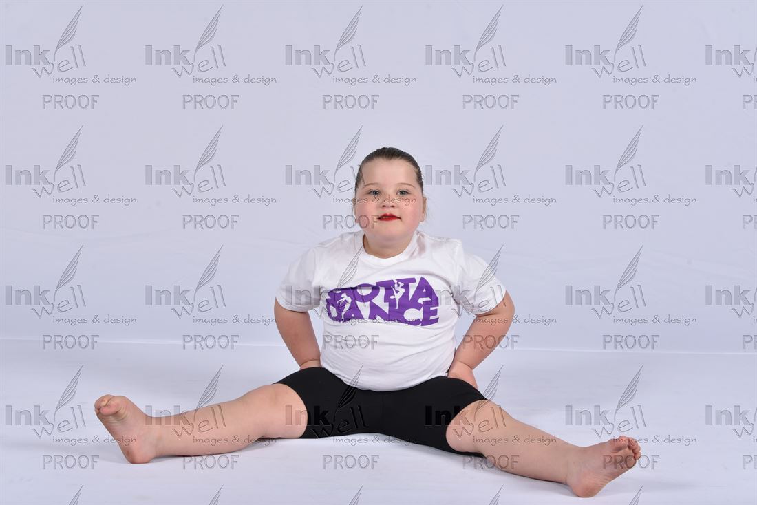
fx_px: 1052
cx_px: 378
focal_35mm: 50
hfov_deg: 39.6
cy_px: 252
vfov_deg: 27.0
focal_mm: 50
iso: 250
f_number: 8
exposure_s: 1/200
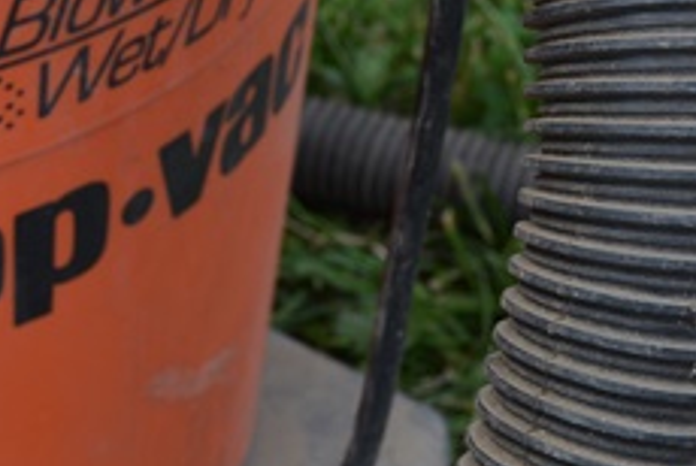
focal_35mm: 125
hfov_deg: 16.0
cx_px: -21
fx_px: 2420
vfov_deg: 11.0
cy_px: 215
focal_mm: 32
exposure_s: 1/250
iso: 200
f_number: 8
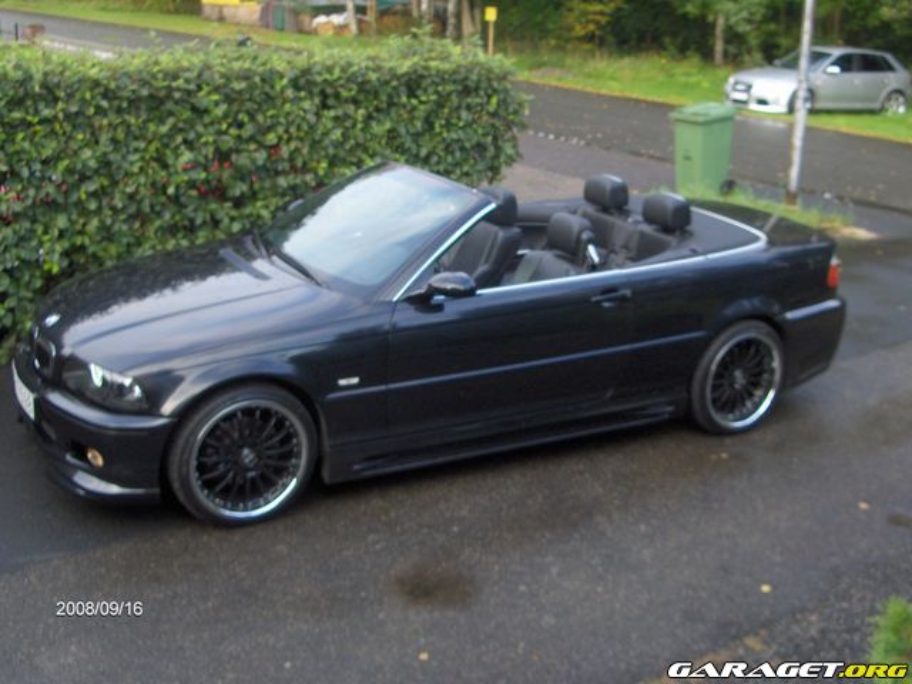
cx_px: 456
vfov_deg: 32.9
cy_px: 342
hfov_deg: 42.9
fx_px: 1159
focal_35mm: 44
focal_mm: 7.4
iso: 143
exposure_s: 1/116
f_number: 2.9
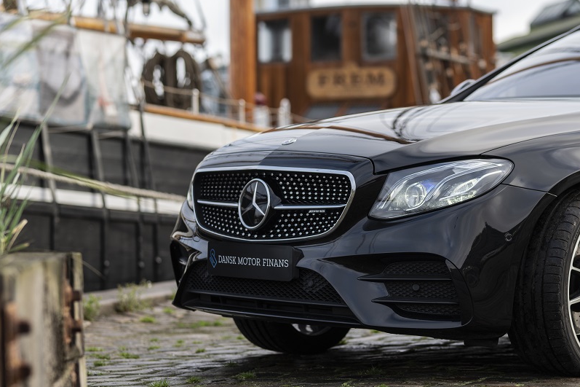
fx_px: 2062
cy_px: 211
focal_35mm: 128
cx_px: 306
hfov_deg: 16.0
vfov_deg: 10.7
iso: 100
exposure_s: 1/320
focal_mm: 85
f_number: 2.5
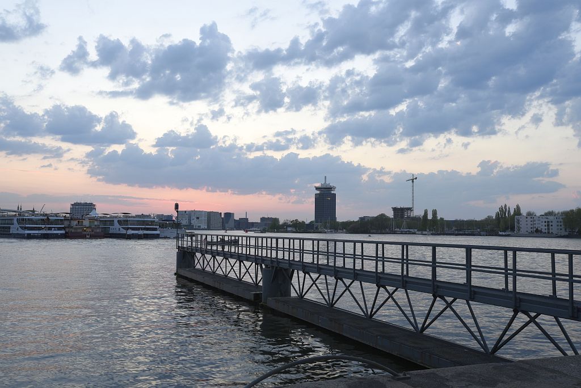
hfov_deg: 54.4
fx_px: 565
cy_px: 194
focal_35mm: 35
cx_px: 290
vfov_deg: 37.9
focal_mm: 35
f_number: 13
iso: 320
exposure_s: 1/15
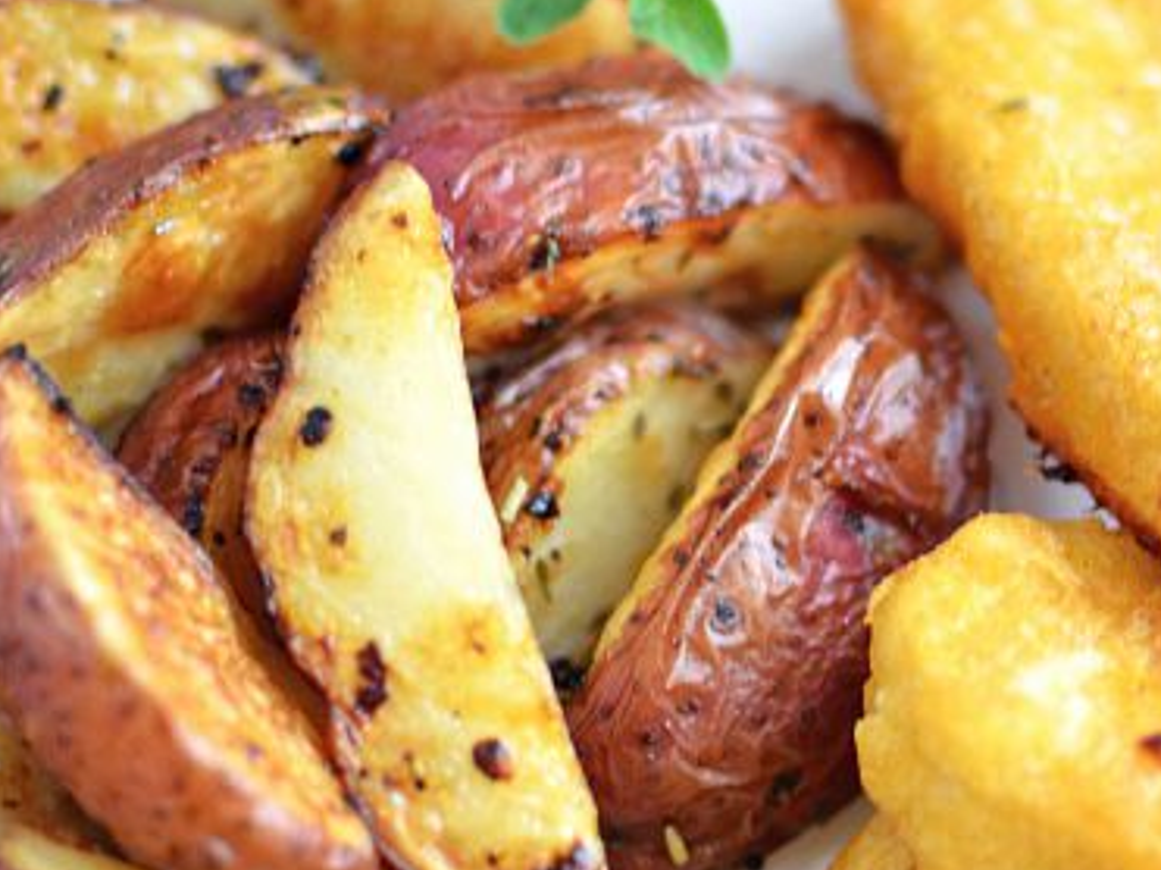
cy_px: 462
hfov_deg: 19.2
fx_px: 3419
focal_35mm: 102
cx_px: 745
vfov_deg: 14.5
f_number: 1.8
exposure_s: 1/25
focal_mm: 35
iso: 320
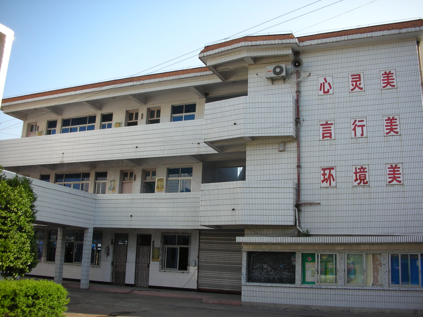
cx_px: 212
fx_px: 428
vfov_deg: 40.7
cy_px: 158
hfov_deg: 52.6
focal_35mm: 35
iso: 50
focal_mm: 5.8
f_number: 3
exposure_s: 1/264
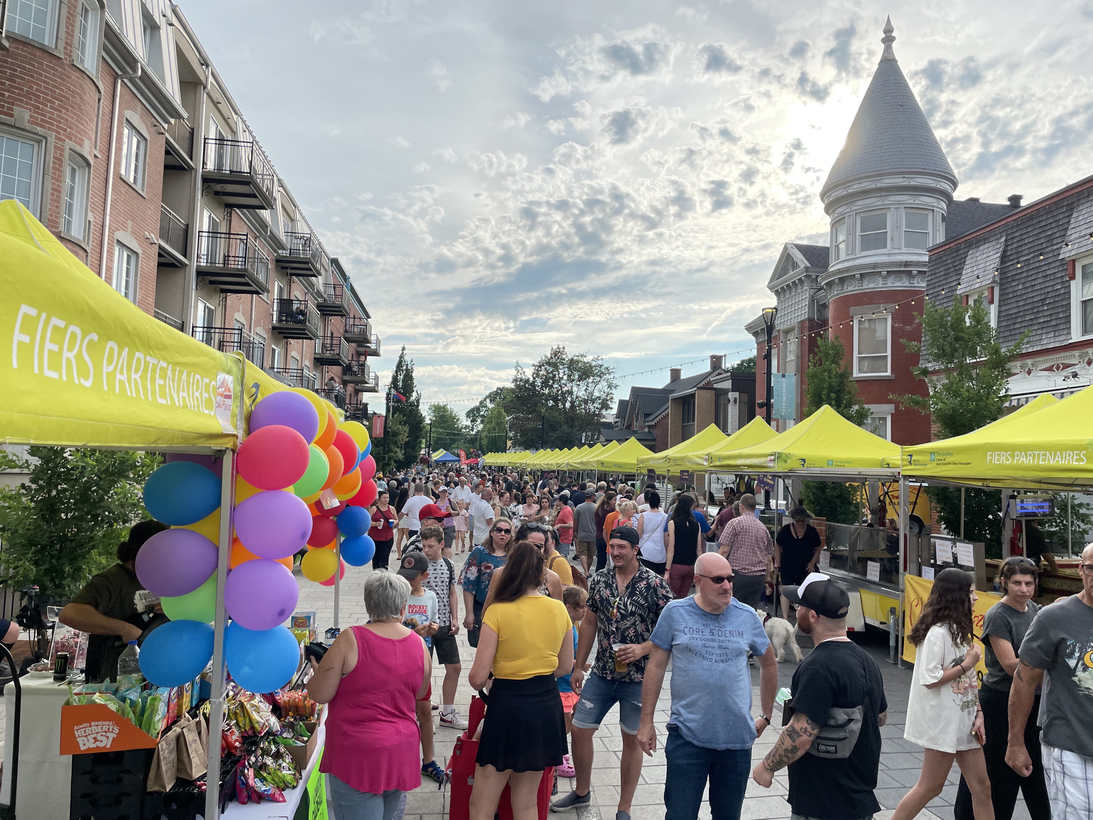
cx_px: 546
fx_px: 821
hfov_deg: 67.3
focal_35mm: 26
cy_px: 410
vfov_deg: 53.1
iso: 32
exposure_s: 1/2817
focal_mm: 4.2
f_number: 1.6
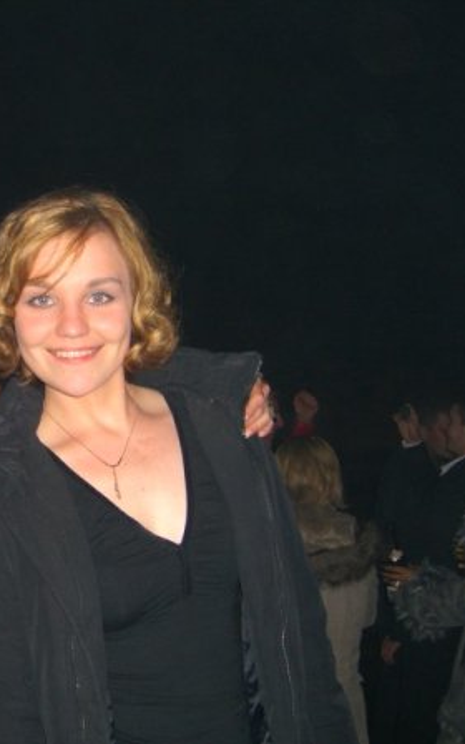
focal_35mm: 54
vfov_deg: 37.5
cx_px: 5
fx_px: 1095
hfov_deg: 23.0
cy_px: 372
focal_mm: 7.9
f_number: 2.8
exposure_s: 1/60
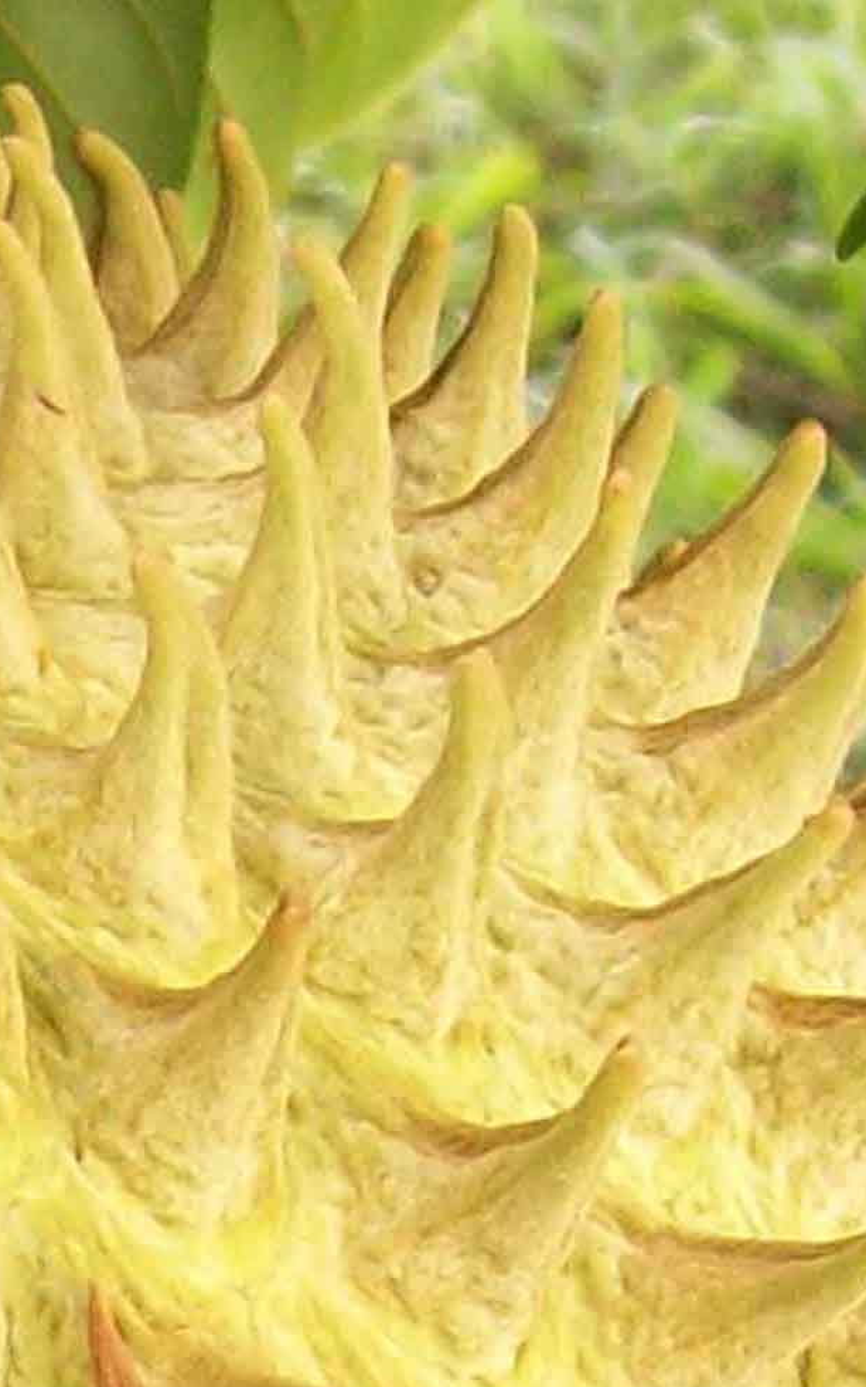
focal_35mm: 119
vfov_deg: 17.2
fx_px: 4496
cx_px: -272
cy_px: 1369
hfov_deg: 10.7
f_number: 2.7
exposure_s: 1/64
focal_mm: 6
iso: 80
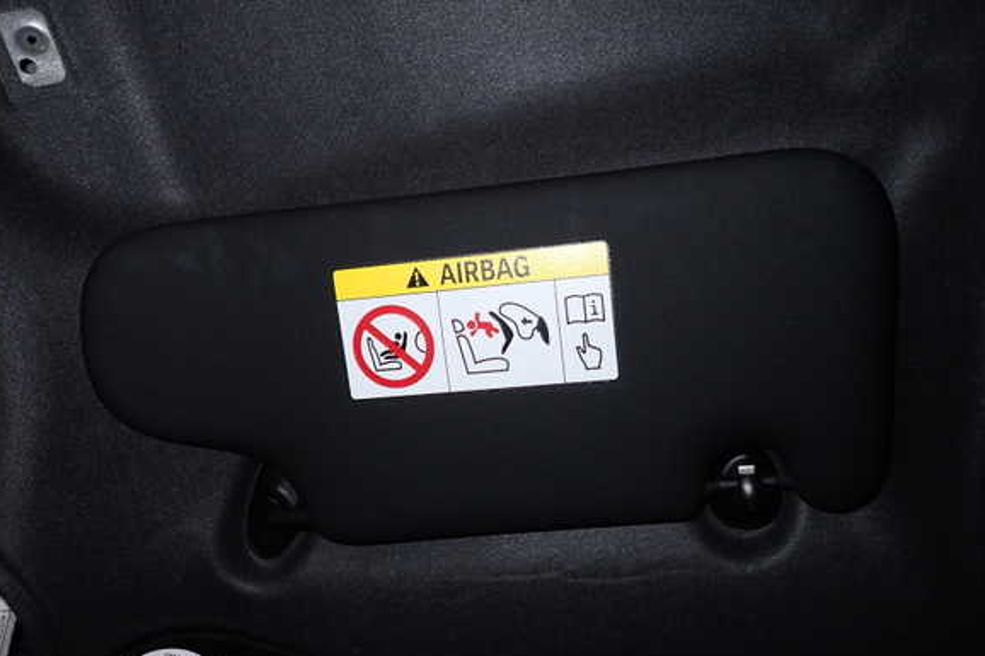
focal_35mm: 27
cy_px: 342
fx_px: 738
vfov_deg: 47.9
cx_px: 492
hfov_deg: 67.4
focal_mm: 4.5
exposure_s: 1/30
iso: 200
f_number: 5.6
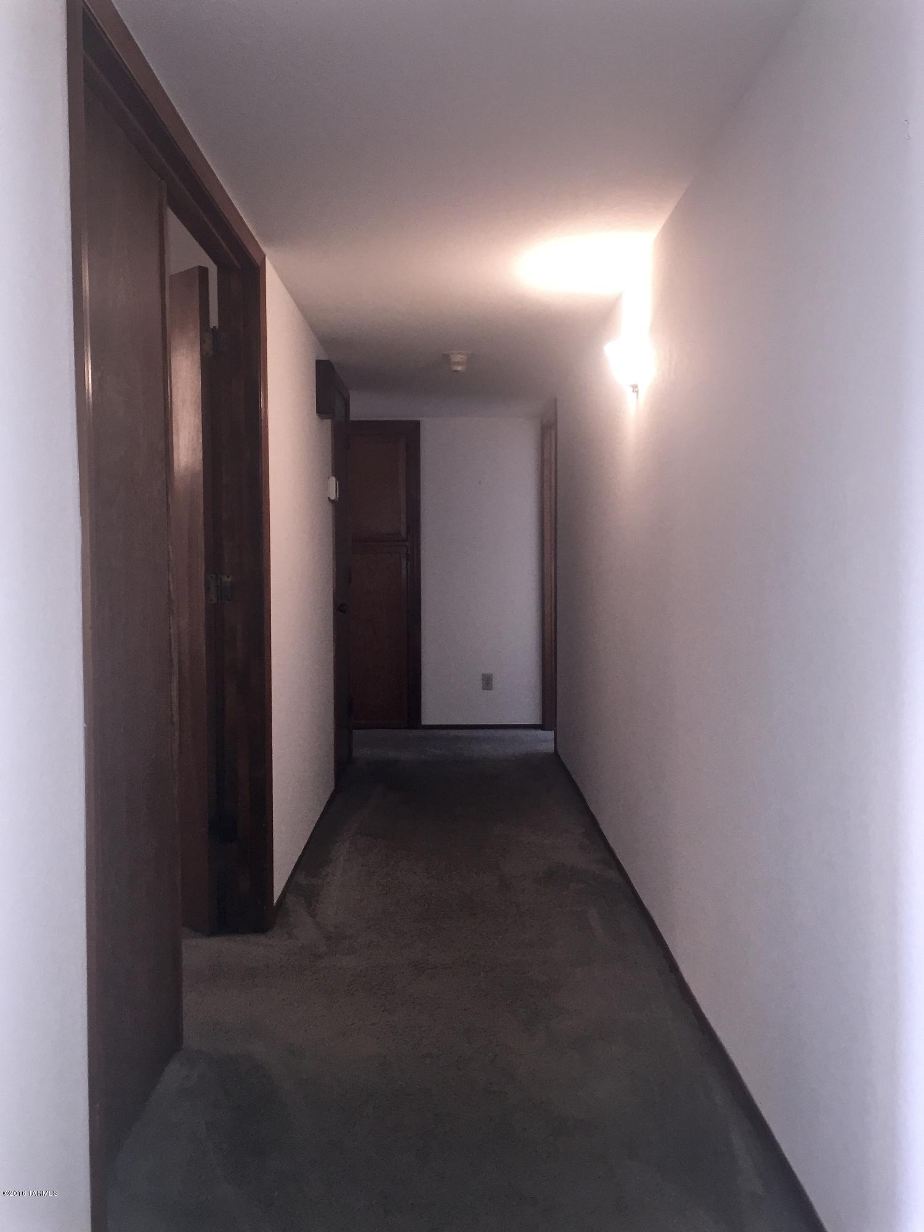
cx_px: 462
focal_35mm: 29
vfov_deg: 61.7
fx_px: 1032
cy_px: 616
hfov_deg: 48.2
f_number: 2.2
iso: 125
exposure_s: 1/30
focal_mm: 4.15
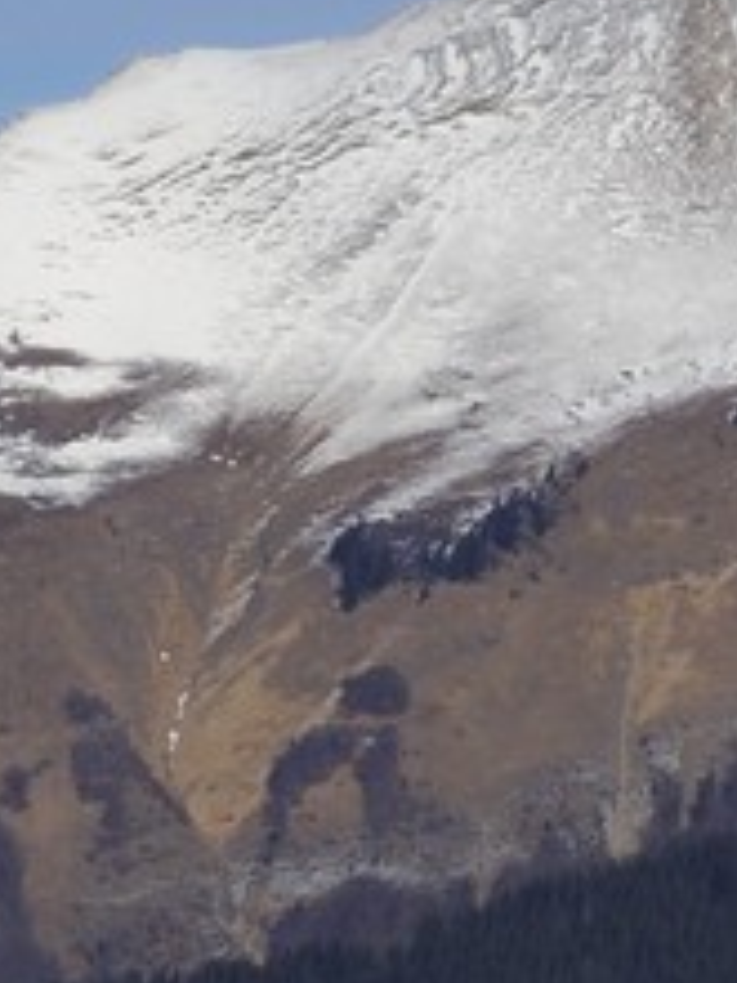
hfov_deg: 4.2
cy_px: 2163
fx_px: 9538
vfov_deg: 5.7
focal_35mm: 336
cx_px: -1961
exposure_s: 1/500
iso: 400
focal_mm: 48
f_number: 13
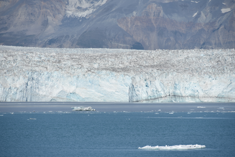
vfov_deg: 4.6
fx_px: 1959
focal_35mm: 300
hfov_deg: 6.9
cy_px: 78
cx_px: 118
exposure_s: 1/640
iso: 100
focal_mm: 300
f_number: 9
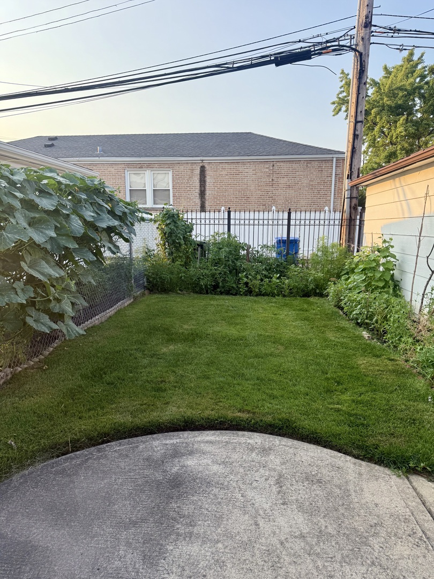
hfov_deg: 56.8
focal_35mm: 24
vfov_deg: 71.6
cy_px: 290
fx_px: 401
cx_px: 217
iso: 100
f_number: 1.78
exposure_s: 1/1192
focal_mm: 6.76
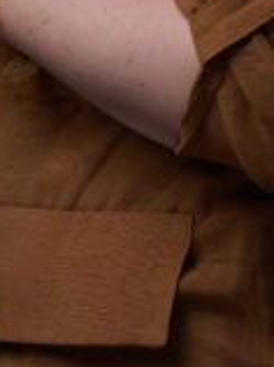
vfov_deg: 3.0
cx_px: 324
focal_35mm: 656
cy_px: -290
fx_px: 6942
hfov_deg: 2.3
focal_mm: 105
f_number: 9
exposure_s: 1/160
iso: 100
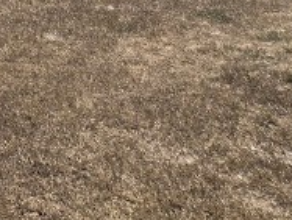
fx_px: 600
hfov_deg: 18.5
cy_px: -243
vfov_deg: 15.6
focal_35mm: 71
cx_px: -286
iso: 50
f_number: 2.2
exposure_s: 1/2851
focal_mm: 2.2
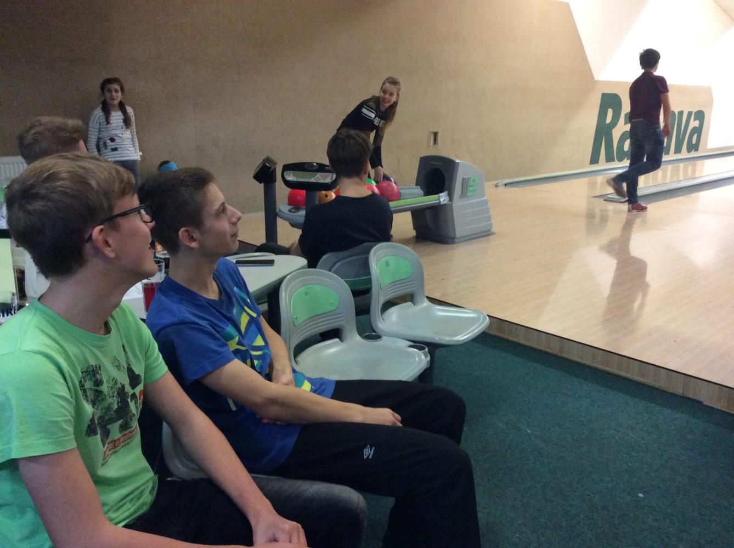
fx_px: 677
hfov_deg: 56.9
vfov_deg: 44.0
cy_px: 274
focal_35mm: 32
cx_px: 367
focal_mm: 3.3
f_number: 2.4
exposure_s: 1/25
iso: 200
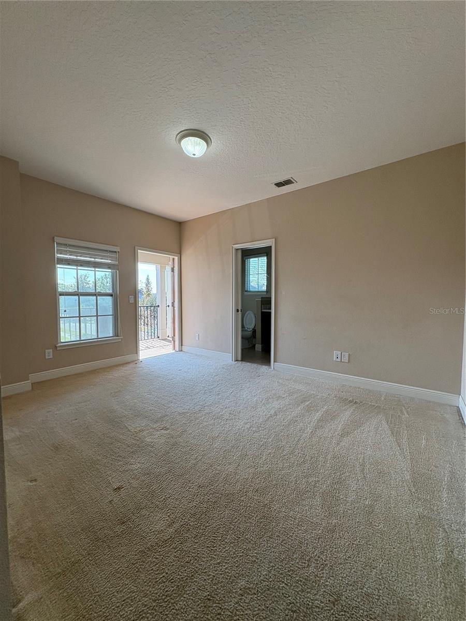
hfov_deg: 85.7
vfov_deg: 102.1
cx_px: 233
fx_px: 251
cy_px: 310
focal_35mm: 14
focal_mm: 2.22
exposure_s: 1/251
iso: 64
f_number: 2.2
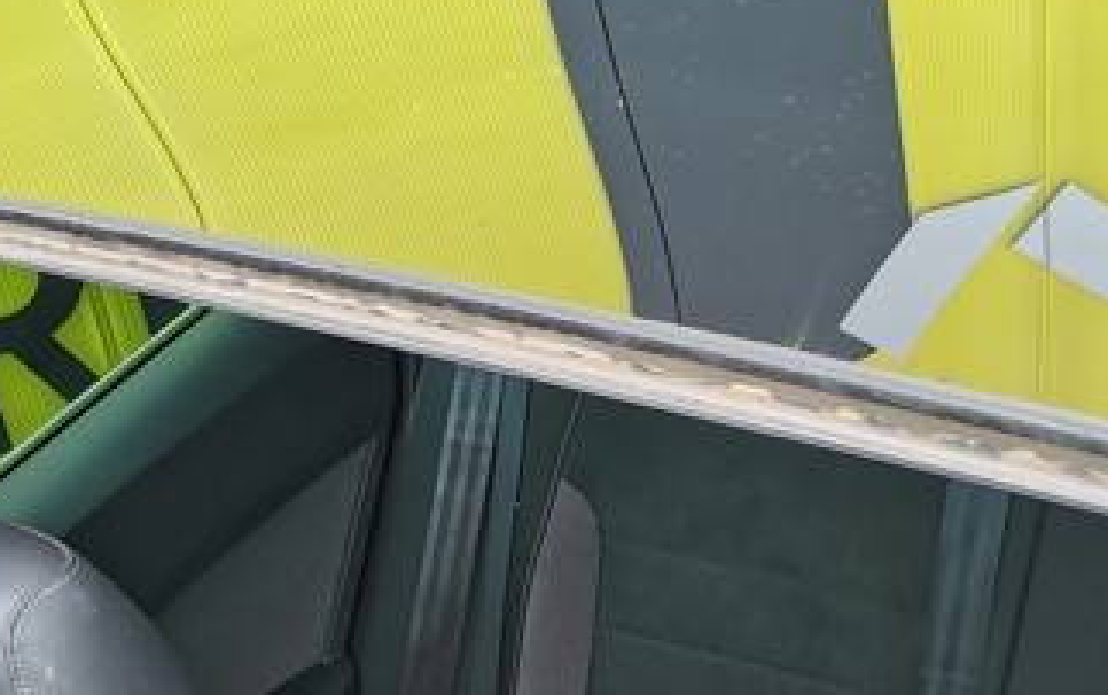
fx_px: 2146
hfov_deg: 28.8
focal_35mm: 71
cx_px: 396
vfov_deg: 17.2
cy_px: 929
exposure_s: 1/368
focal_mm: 5.58
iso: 50
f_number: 1.8
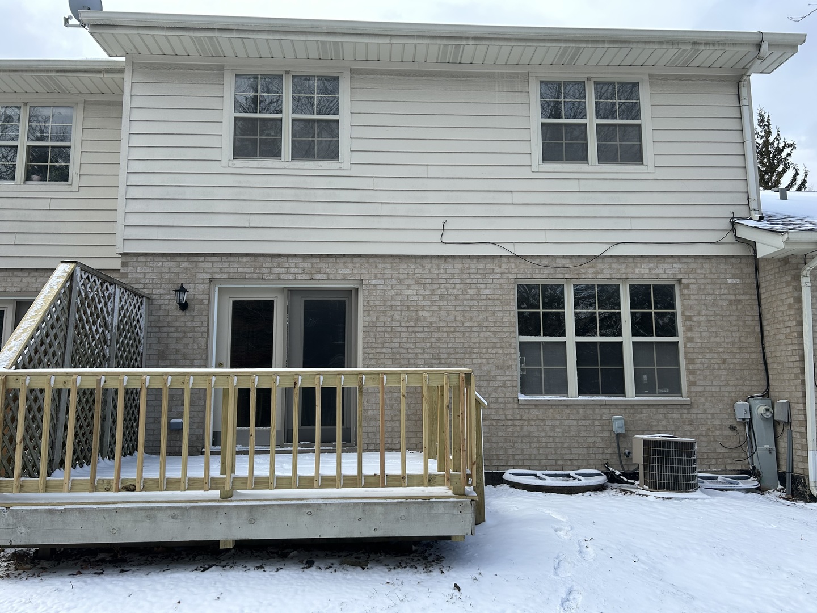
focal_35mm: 26
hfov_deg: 67.3
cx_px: 408
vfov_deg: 53.1
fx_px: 614
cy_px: 306
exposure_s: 1/1901
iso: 50
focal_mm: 5.7
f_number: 1.5
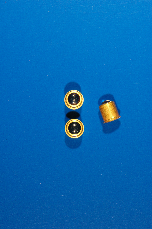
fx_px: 999
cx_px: 76
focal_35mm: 158
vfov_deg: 13.1
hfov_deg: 8.7
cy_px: 114
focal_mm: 105
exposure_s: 1/250
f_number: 7.1
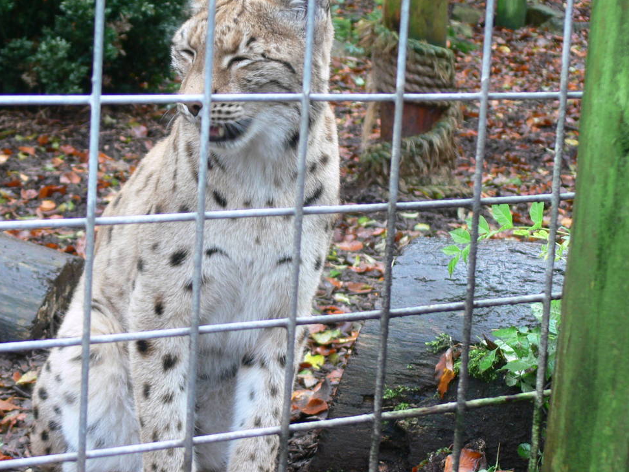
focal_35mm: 84
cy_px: 229
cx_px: 226
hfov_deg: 23.2
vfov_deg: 17.6
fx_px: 1527
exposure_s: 1/30
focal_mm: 10.7
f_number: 3.2
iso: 80
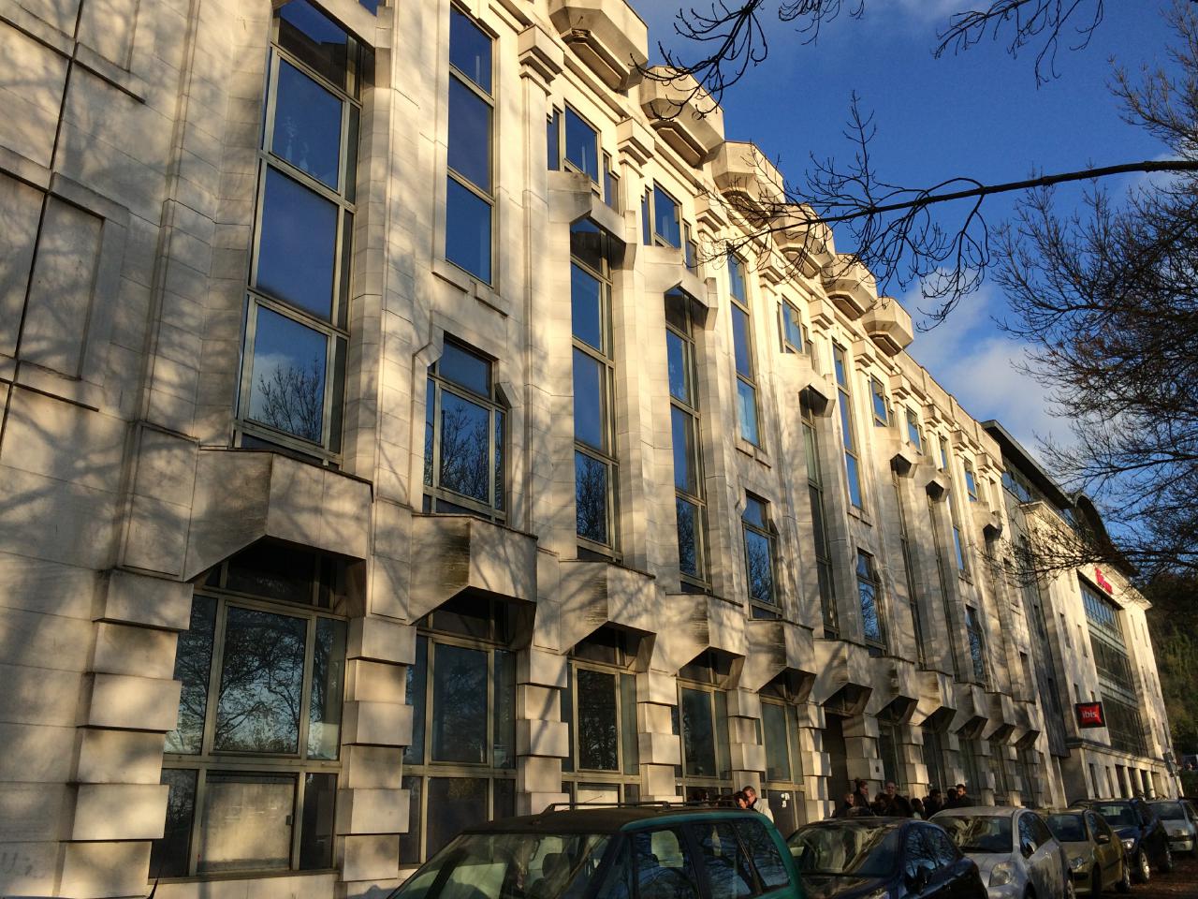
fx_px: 1004
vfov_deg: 48.2
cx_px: 599
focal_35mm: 29
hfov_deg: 61.7
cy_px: 450
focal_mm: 4.15
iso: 32
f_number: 2.2
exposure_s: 1/1642
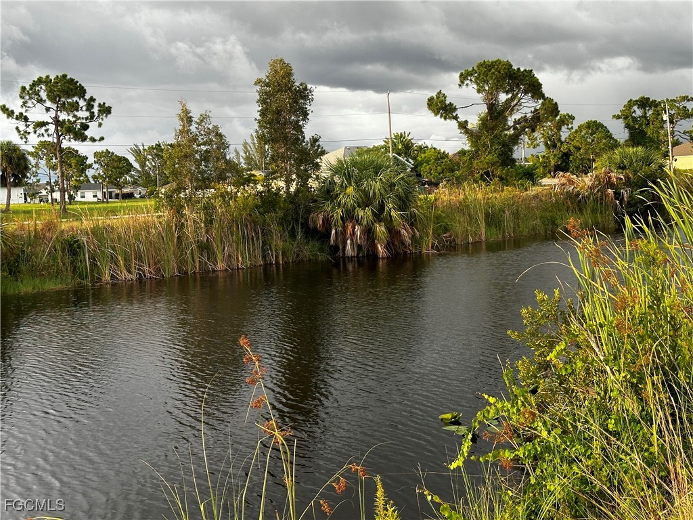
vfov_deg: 30.3
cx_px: 346
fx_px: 961
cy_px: 260
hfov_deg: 39.7
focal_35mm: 48
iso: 64
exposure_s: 1/442
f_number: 1.78
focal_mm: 6.86
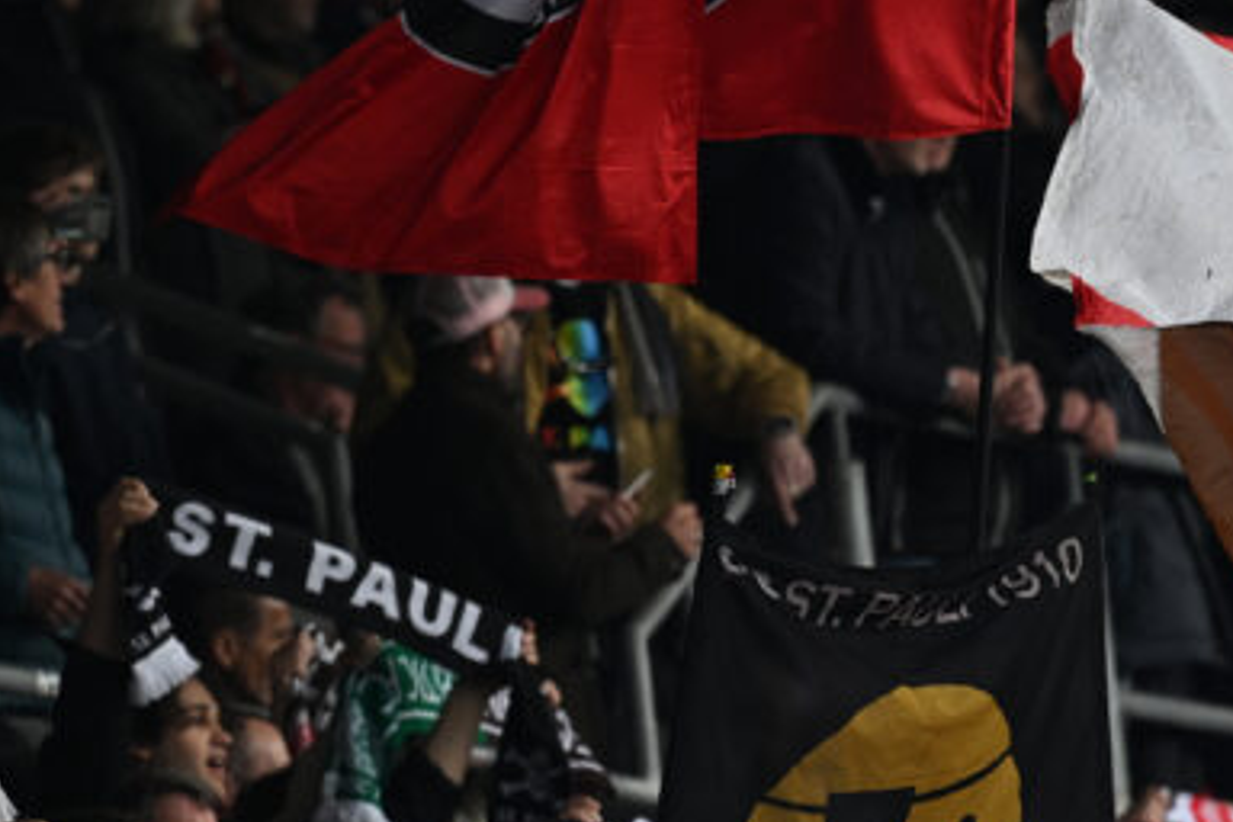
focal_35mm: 1601
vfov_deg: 0.9
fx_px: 54830
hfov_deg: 1.3
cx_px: 1583
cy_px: 989
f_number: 2.8
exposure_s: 1/1250
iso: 200
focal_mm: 400
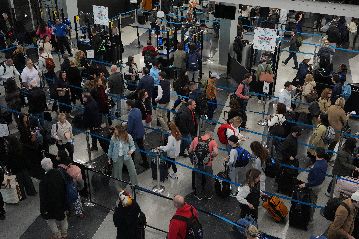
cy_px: 120
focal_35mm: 40
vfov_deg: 33.4
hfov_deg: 48.5
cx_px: 180
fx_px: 399
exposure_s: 1/500
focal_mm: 40
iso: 4000
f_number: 4
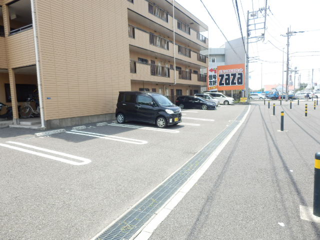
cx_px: 160
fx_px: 222
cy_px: 120
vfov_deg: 56.8
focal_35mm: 24
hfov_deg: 71.6
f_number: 3
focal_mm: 4.2
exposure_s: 1/320
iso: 80
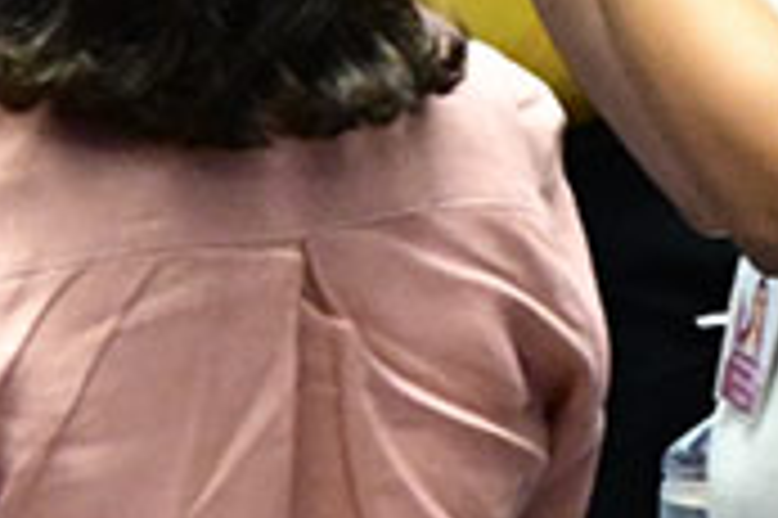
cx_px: -859
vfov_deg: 2.0
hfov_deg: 3.1
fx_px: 14487
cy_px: -671
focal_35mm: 671
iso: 4000
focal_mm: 90
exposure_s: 1/80
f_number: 5
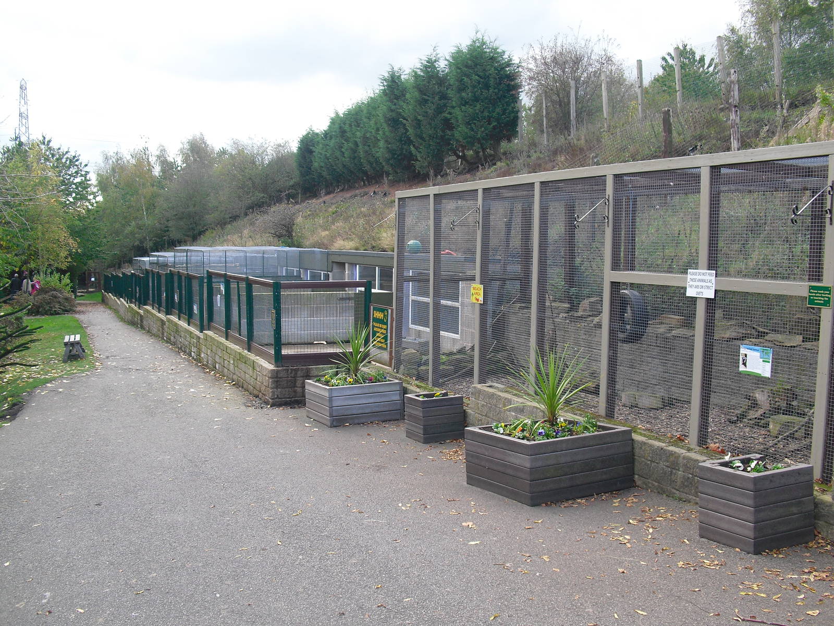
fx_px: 867
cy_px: 313
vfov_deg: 39.7
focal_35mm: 36
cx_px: 417
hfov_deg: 51.4
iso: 100
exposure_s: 1/125
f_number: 3.1
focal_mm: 6.3
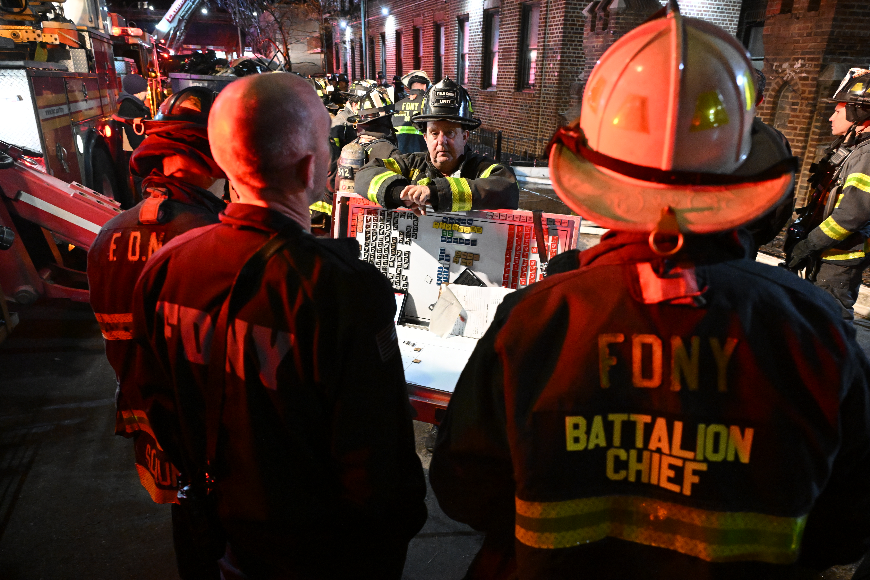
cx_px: 435
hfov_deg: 73.7
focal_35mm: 24
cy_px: 290
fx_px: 580
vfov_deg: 53.1
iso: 9000
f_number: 4
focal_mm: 24
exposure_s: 1/100
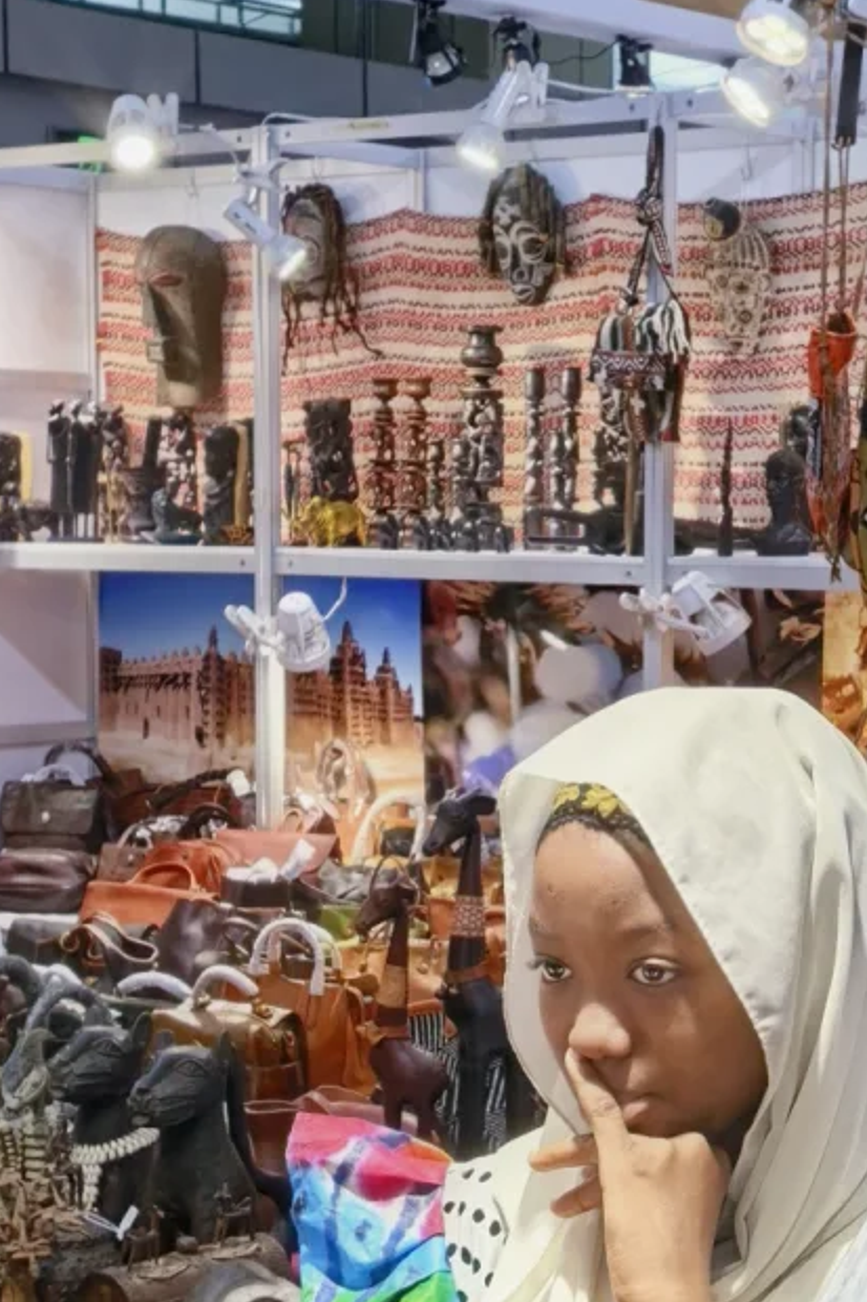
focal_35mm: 87
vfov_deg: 23.4
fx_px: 3144
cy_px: 764
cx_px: 540
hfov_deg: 15.7
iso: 100
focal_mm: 8.5
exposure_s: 1/100
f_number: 4
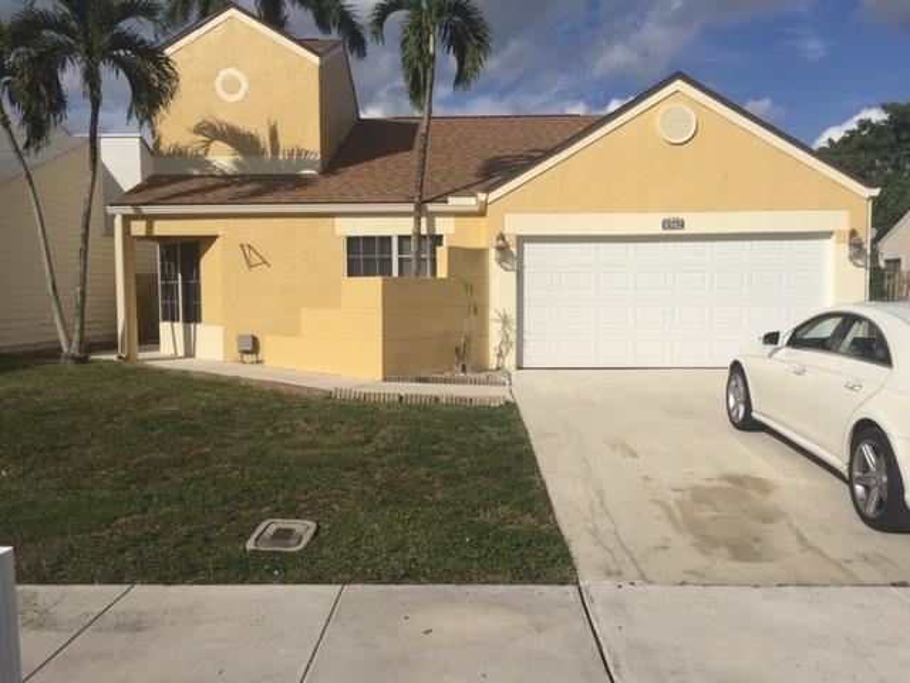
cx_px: 455
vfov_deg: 48.2
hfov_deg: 61.7
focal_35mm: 29
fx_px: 762
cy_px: 342
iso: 32
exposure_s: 1/5650
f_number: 2.2
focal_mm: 4.15
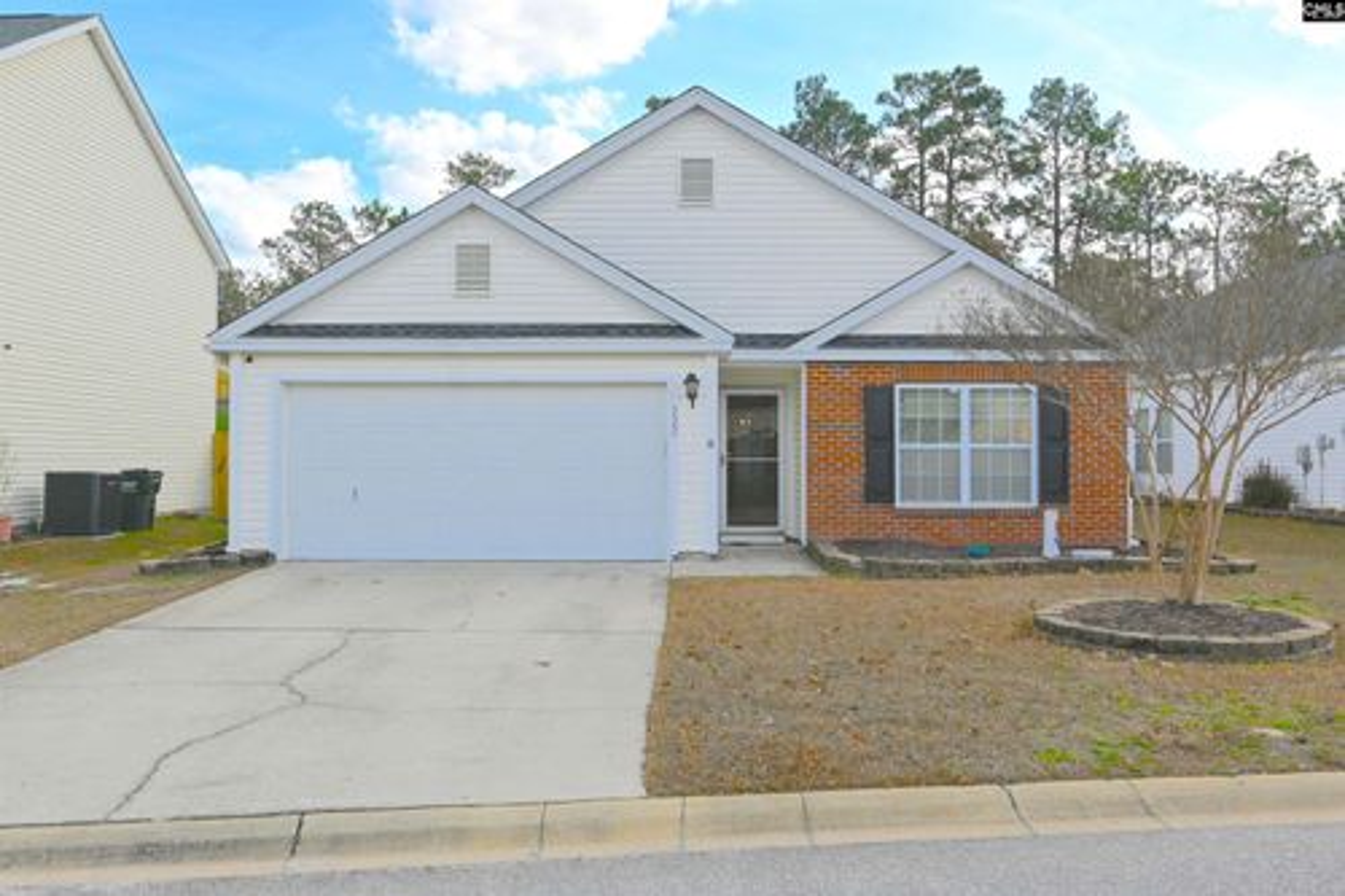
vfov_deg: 45.6
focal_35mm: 28
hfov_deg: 64.6
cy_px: 448
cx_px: 672
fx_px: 1064
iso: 100
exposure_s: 1/320
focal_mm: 19
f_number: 6.3
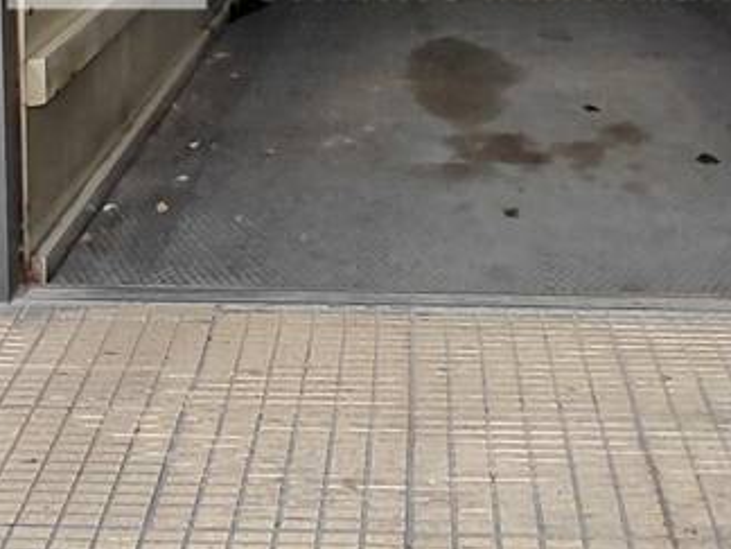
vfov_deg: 18.9
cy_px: -87
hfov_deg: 26.3
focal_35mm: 74
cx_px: 406
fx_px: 1563
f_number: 2.2
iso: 40
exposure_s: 1/50
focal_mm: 1.64
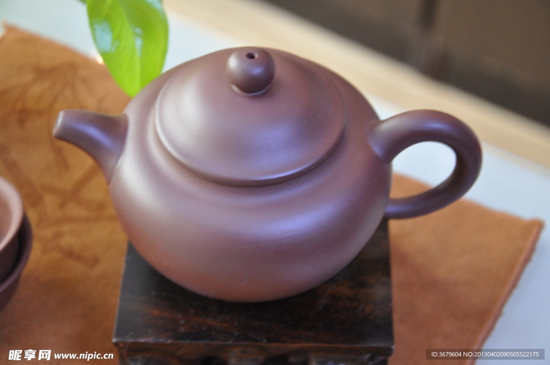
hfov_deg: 23.4
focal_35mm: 87
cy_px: 182
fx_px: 1327
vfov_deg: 15.7
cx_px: 275
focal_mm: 58
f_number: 5
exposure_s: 1/13
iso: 1600
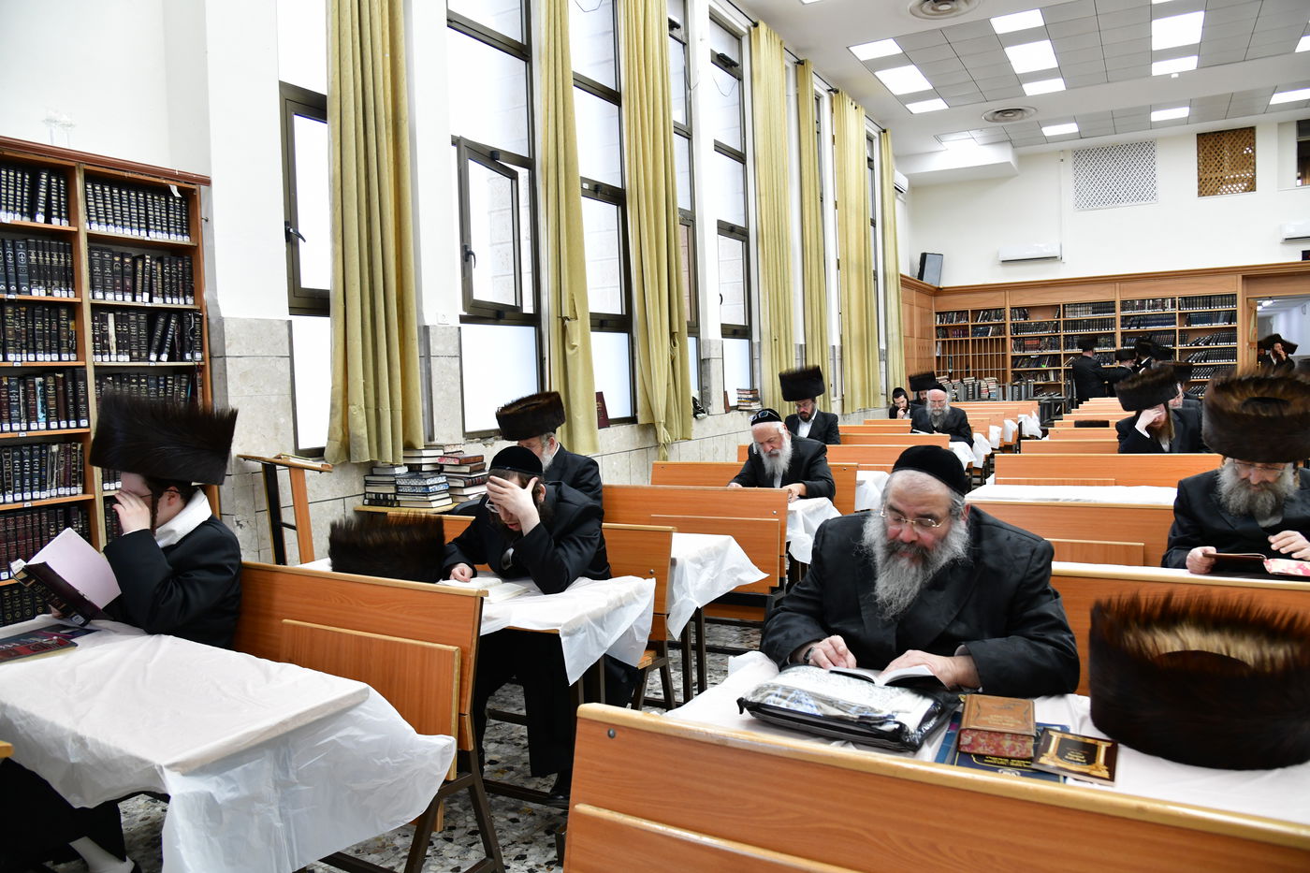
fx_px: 873
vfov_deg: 53.1
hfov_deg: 73.8
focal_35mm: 24
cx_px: 655
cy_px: 436
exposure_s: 1/100
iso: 2000
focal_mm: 24
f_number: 5.6
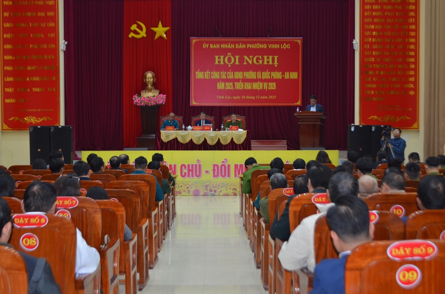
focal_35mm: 48
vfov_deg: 27.9
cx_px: 222
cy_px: 147
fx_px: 592
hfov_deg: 41.2
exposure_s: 1/60
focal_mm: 32
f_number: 4.8
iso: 640
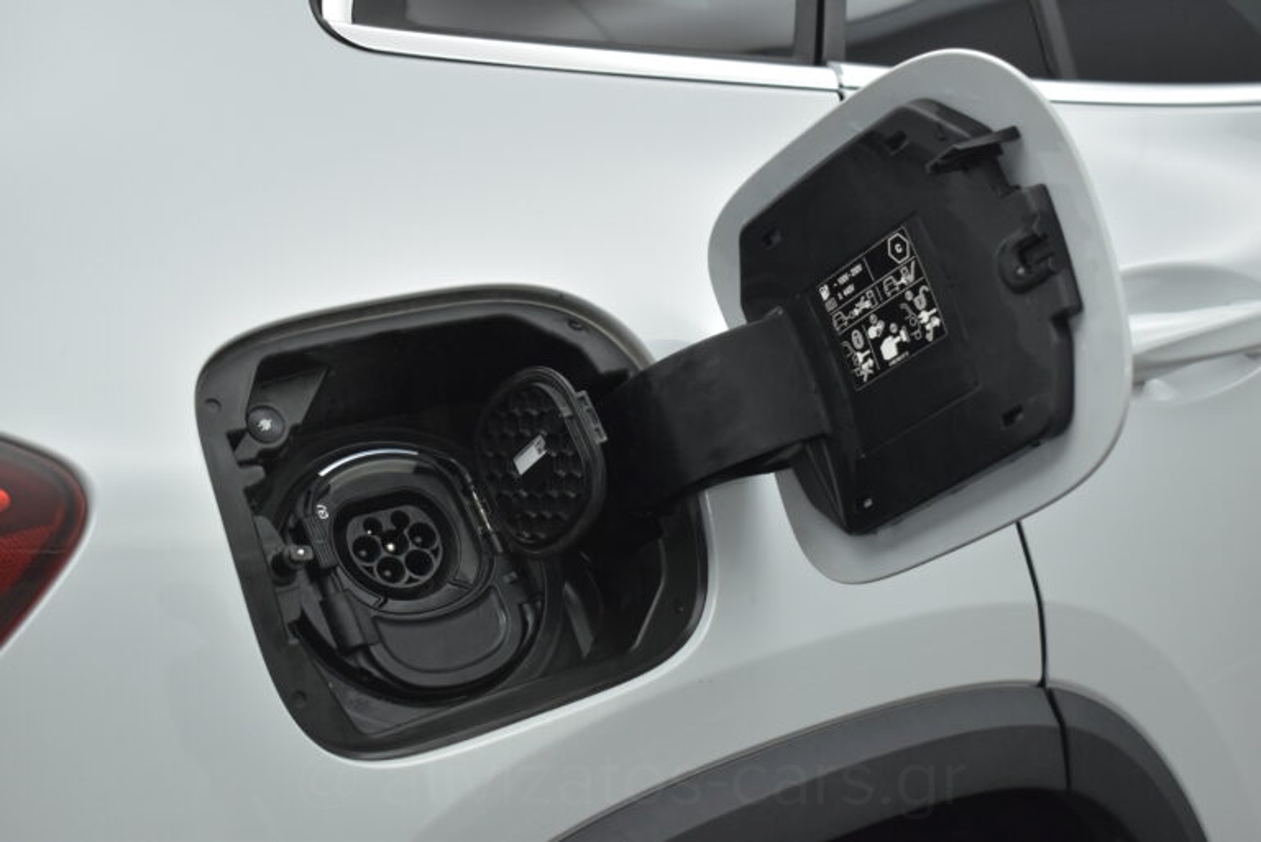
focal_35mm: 60
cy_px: 421
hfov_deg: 33.4
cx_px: 630
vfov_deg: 22.7
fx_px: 2103
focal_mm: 40
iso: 1600
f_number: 4.8
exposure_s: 1/160
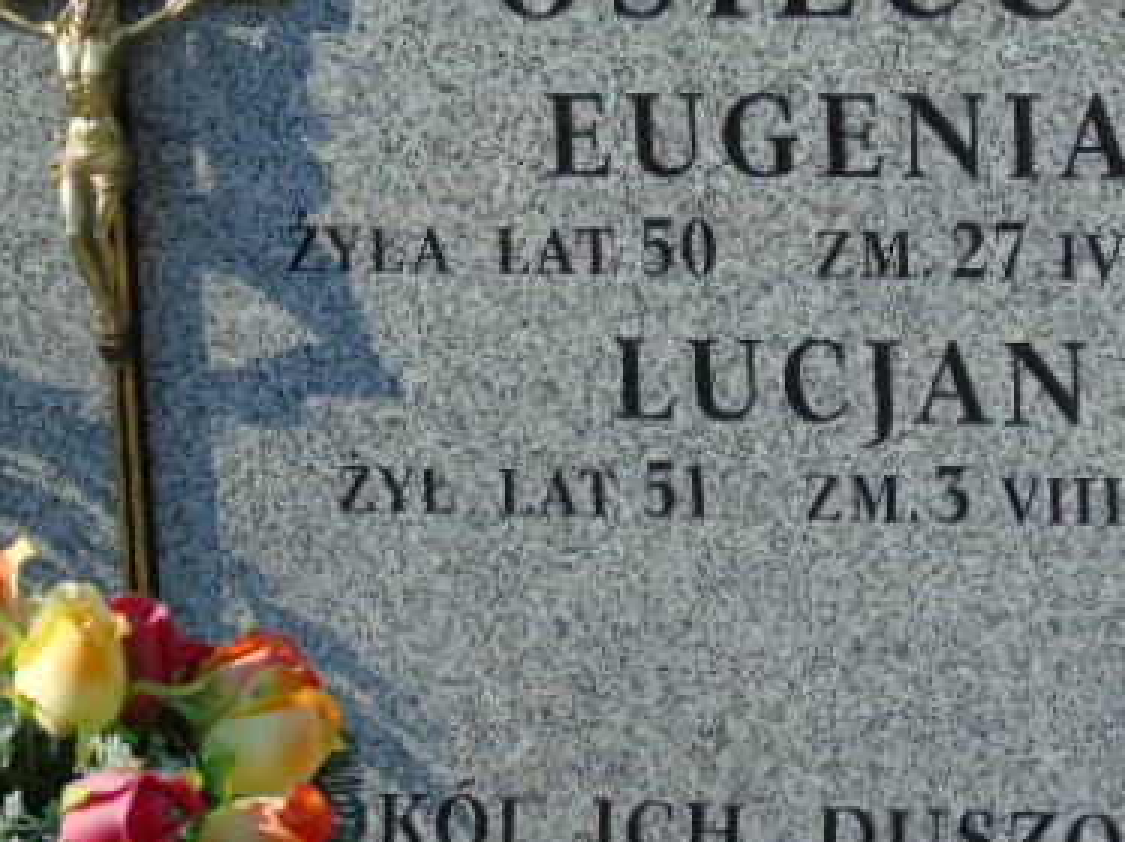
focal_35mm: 185
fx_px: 6009
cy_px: 262
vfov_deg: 8.0
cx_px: 716
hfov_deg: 10.7
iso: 80
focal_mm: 19
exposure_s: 1/250
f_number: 4.4
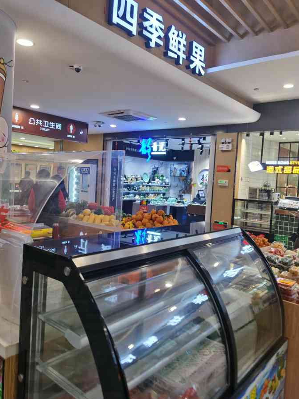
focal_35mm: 28
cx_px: 152
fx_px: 322
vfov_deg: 63.4
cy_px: 200
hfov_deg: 49.7
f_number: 1.6
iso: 64
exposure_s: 1/100
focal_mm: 5.56
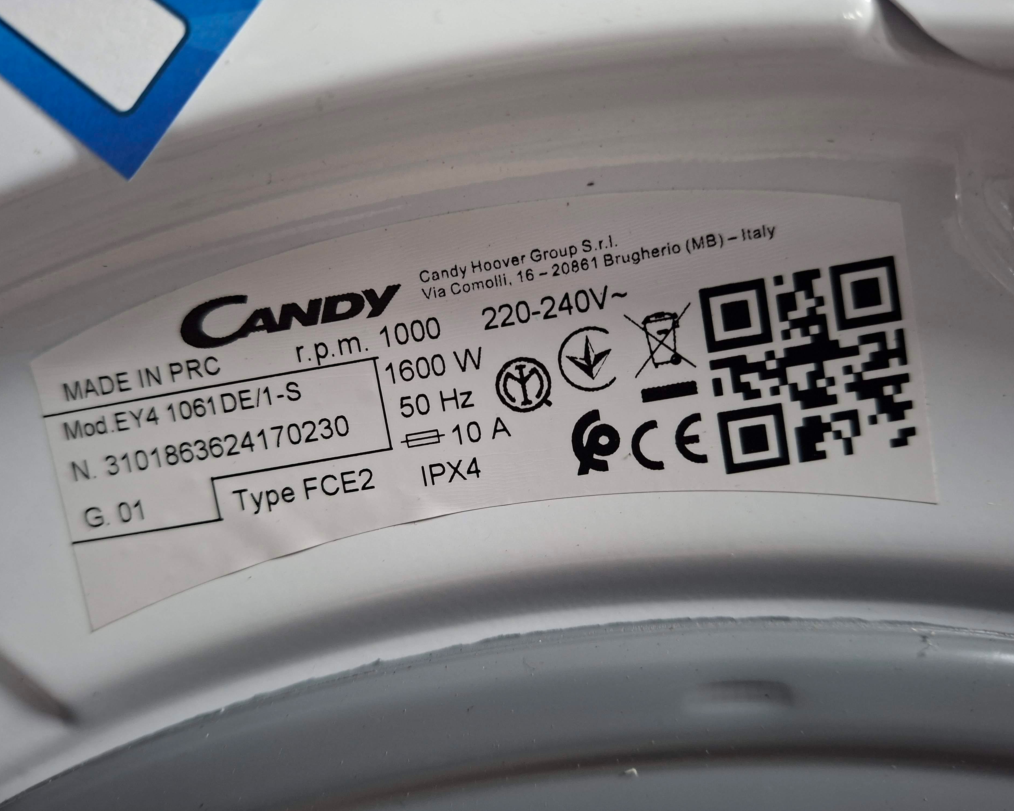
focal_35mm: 24
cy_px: 405
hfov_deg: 70.3
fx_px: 720
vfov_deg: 58.8
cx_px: 484
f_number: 1.8
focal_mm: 5.54
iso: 400
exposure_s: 1/25
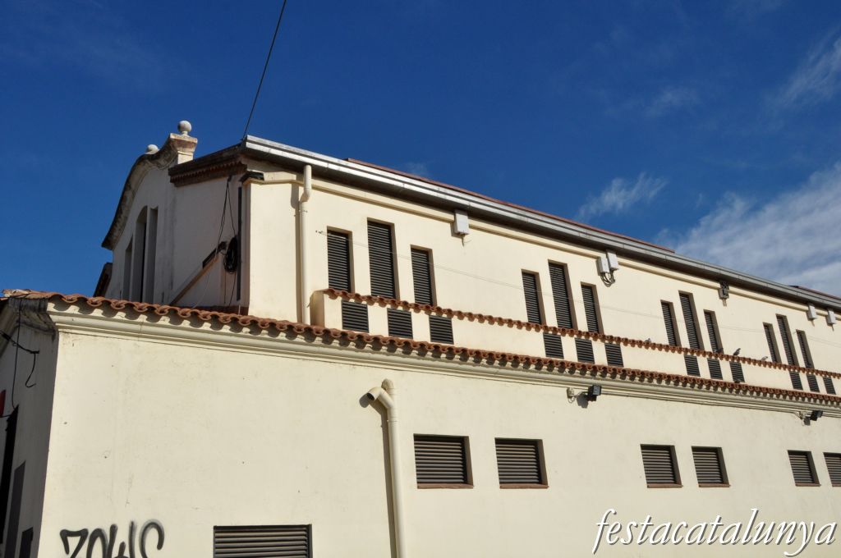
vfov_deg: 43.5
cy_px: 279
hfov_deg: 62.0
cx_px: 420
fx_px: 700
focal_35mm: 30
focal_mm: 20
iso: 500
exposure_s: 1/640
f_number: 14
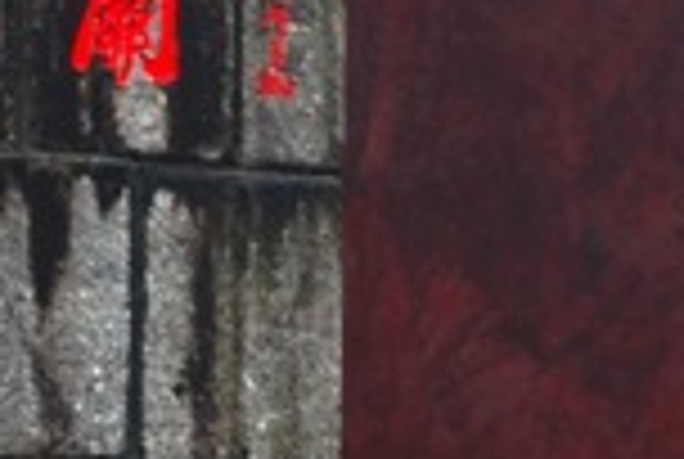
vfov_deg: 2.4
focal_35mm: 585
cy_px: 155
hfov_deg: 3.5
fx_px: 11137
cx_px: 702
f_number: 5
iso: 200
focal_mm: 58
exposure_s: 1/60
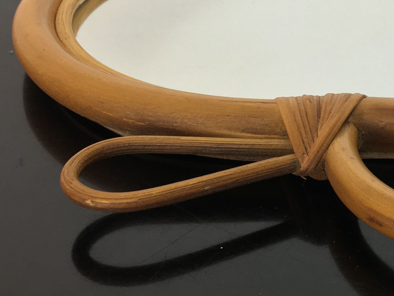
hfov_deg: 24.8
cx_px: 335
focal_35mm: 77
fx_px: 876
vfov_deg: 18.8
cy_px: 33
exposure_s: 1/33
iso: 40
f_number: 2.2
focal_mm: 4.15
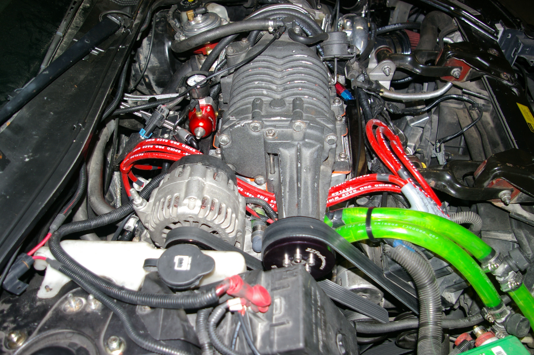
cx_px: 267
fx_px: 445
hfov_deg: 62.0
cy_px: 178
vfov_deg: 43.5
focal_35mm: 30
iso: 200
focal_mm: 20
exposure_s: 1/40
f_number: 4
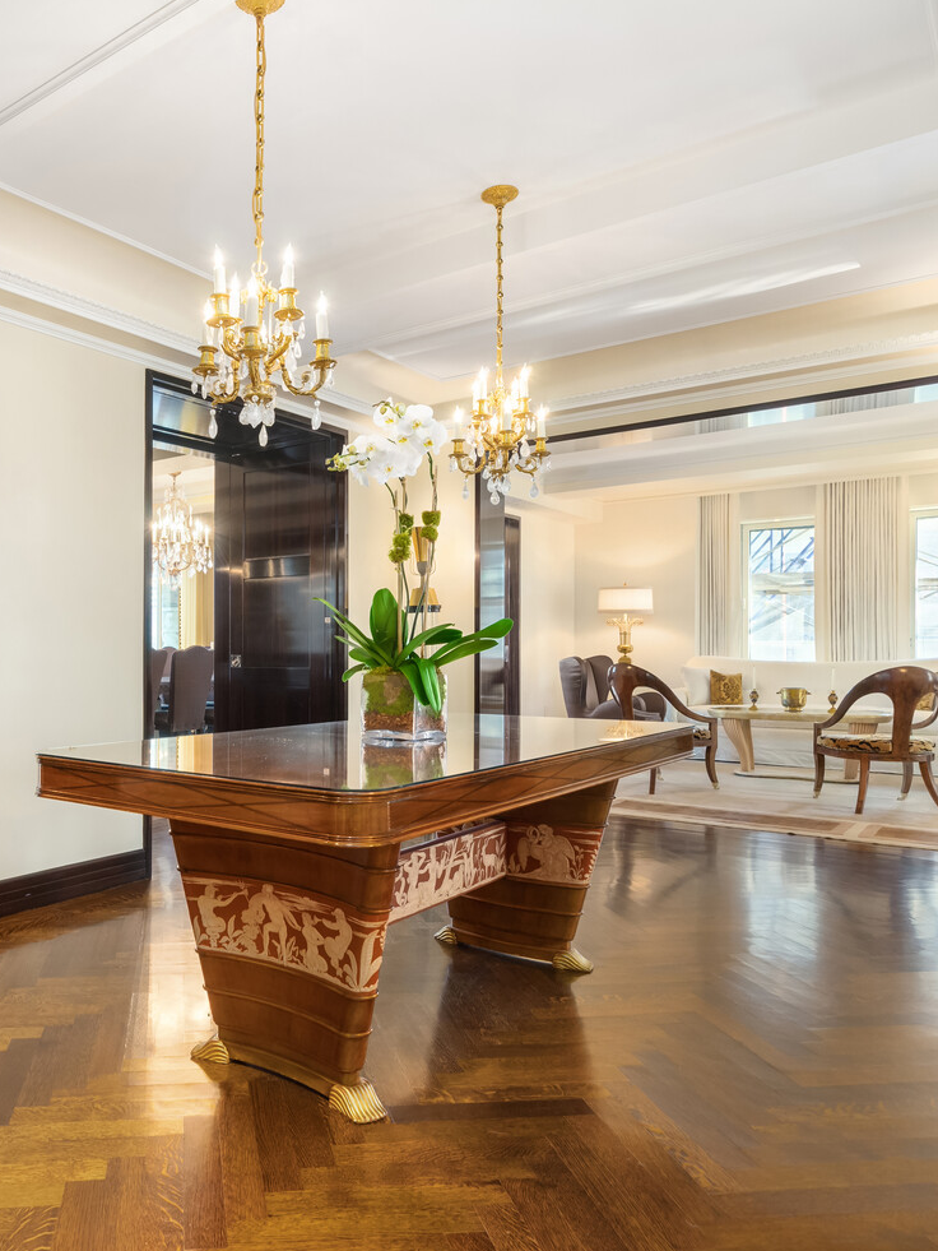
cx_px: 274
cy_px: 631
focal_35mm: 25
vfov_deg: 69.4
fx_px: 903
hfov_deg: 53.2
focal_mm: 17
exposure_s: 1/6
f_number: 7.1
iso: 500
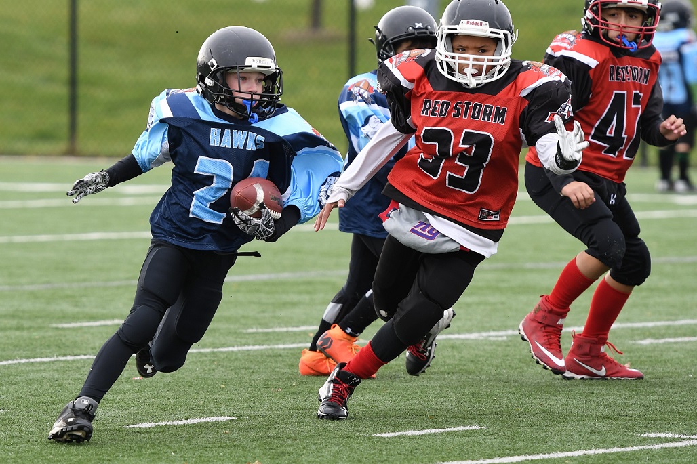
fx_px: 5371
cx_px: 348
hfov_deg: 7.4
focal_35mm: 278
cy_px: 232
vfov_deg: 5.0
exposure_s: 1/1000
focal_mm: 185
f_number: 3.5
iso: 360
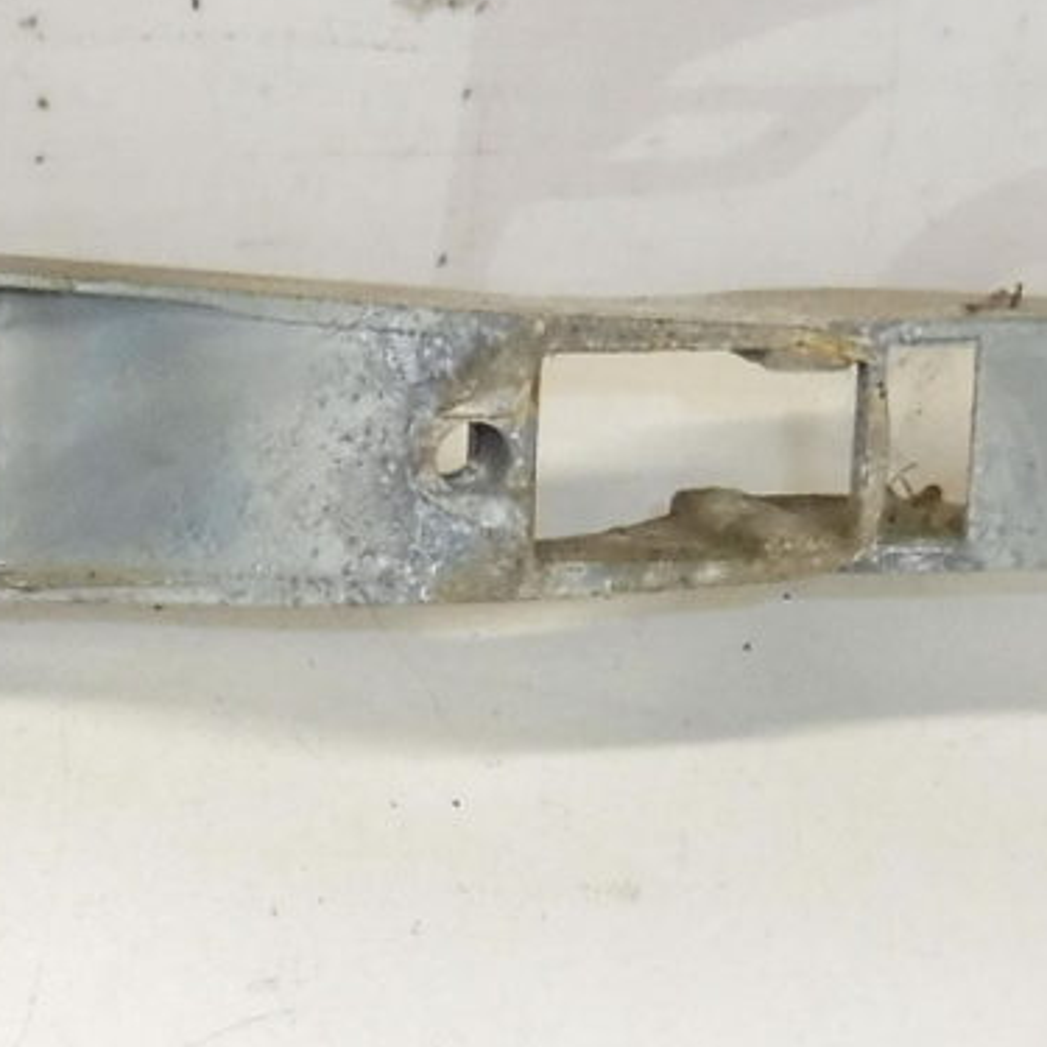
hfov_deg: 14.2
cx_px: -441
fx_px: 3969
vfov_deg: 14.9
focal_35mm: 116
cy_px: 849
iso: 200
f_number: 3.5
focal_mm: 4.3
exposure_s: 1/200
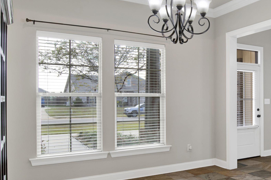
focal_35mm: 35
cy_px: 98
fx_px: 263
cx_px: 217
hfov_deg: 51.1
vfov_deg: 37.8
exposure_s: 1/8
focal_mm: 18
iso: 200
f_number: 11
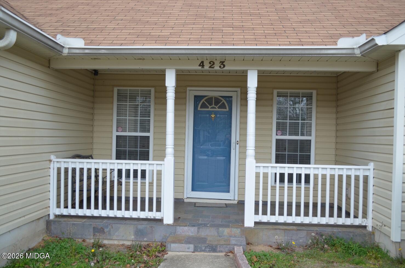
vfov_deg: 39.8
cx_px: 202
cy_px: 134
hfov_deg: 57.3
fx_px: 370
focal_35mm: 33
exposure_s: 1/125
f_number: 3.8
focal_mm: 22
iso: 320
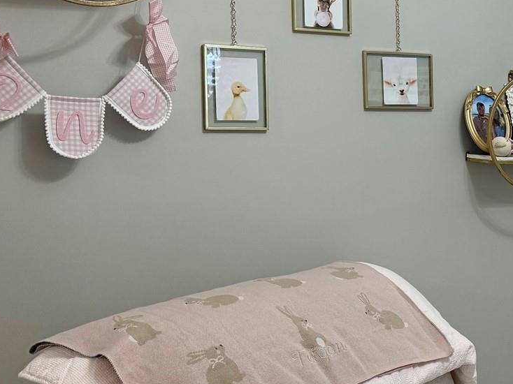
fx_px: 993
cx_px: 638
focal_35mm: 67
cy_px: 222
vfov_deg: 21.9
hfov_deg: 25.6
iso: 125
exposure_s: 1/143
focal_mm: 6.76
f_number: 1.78
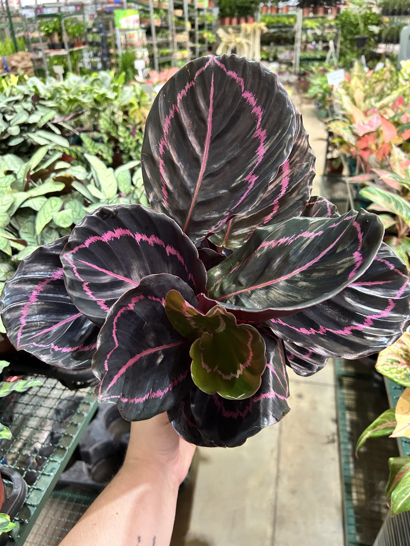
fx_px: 411
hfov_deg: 53.1
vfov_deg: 67.3
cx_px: 205
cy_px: 273
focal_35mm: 26
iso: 320
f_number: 1.5
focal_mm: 5.7
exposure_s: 1/60
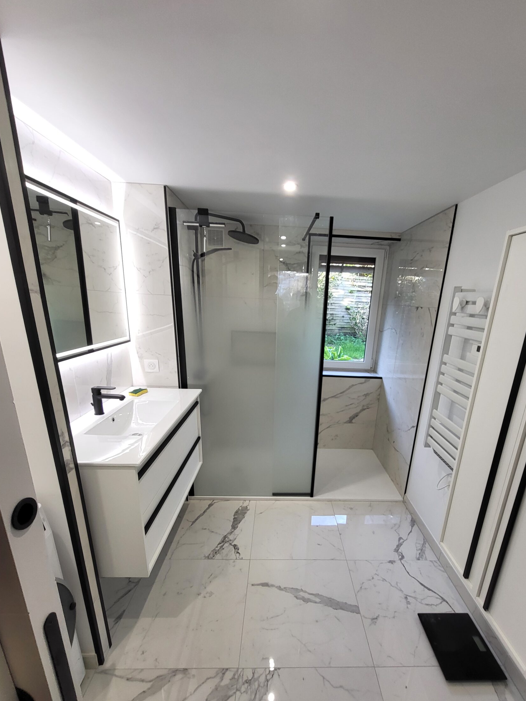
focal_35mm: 15
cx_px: 295
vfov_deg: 97.6
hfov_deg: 81.4
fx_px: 304
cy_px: 398
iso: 100
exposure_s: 1/50
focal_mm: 1.74
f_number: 2.2
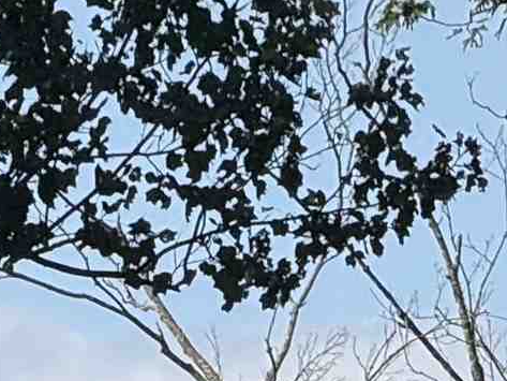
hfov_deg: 2.5
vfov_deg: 1.9
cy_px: 1131
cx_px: -411
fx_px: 11412
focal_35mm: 779
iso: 50
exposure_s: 1/1206
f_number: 2.8
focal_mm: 15.66
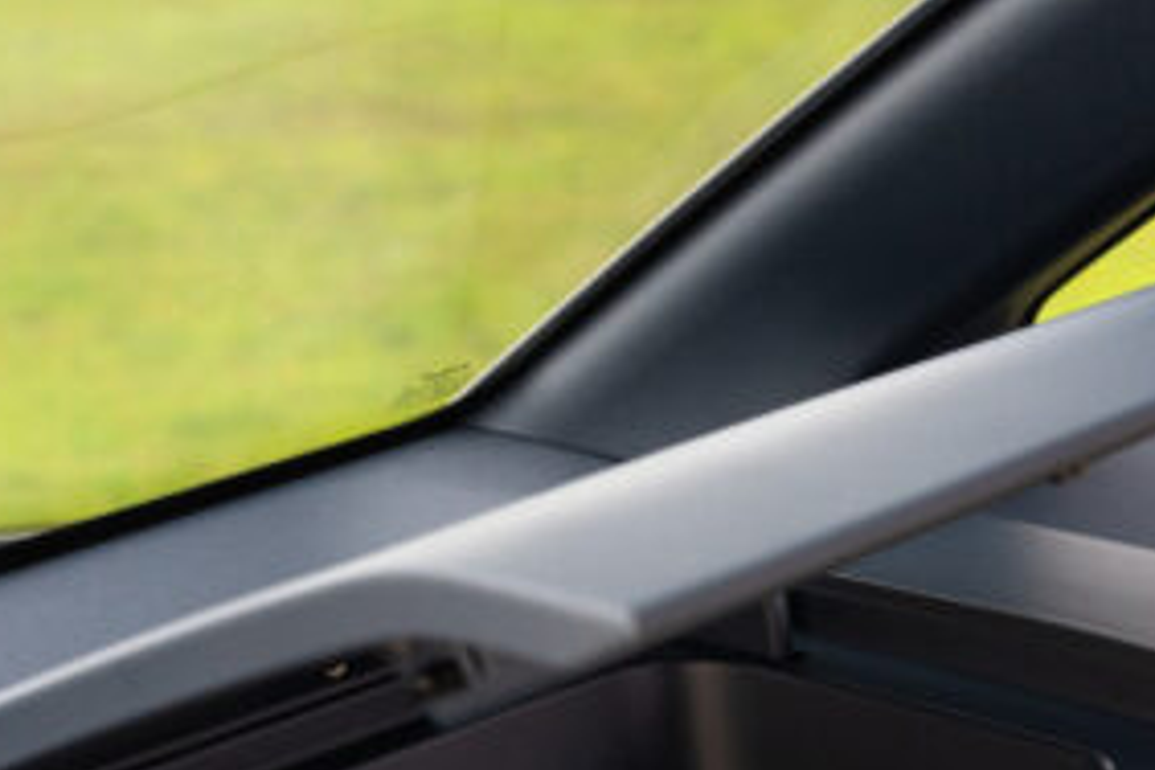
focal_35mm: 118
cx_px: 827
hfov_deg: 17.3
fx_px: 3786
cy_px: 838
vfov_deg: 11.5
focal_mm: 52
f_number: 5.6
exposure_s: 1/60
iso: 1000
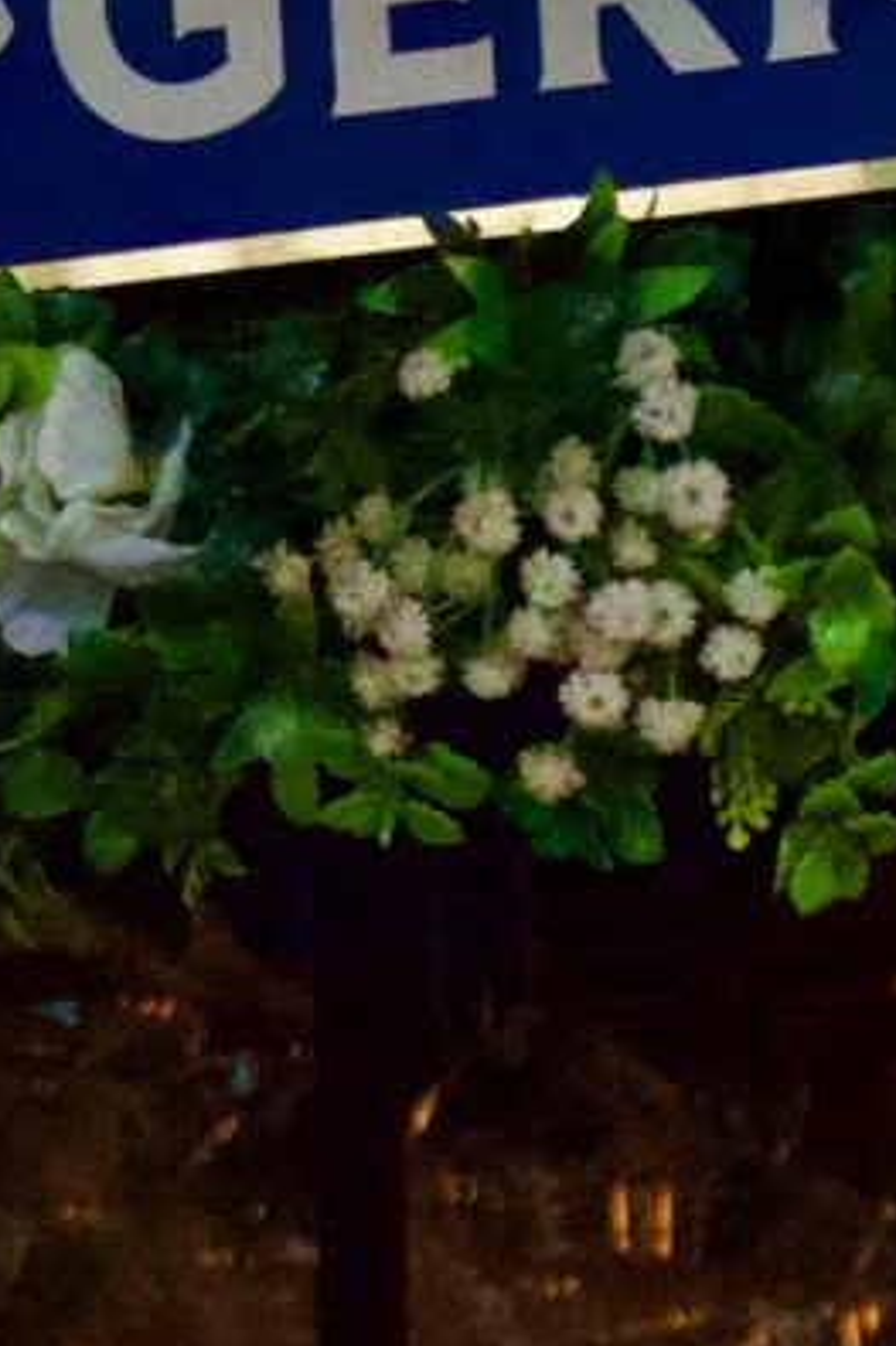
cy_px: 1411
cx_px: 387
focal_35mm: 340
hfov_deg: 4.0
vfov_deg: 6.0
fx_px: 12712
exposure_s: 1/1250
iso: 6400
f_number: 5.6
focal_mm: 35
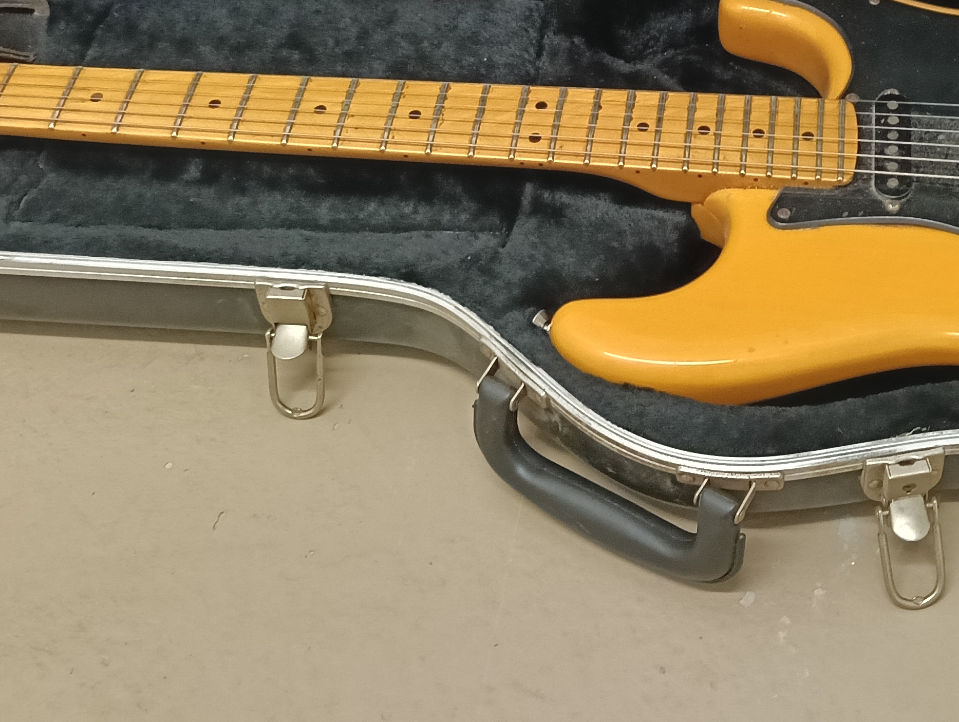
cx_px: 614
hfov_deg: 32.5
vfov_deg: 23.9
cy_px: 22
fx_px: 1637
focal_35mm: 59
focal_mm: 3.98
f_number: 1.8
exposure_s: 1/33.3
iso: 400
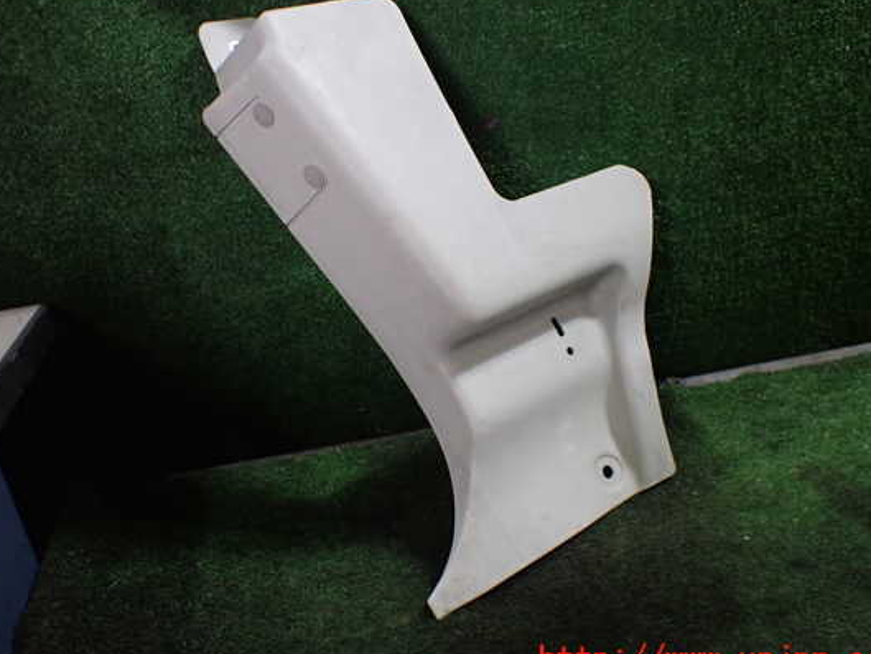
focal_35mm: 34
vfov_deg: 41.8
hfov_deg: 53.9
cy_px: 311
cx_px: 417
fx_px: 856
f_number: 2.3
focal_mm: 5.4
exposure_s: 1/125
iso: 400
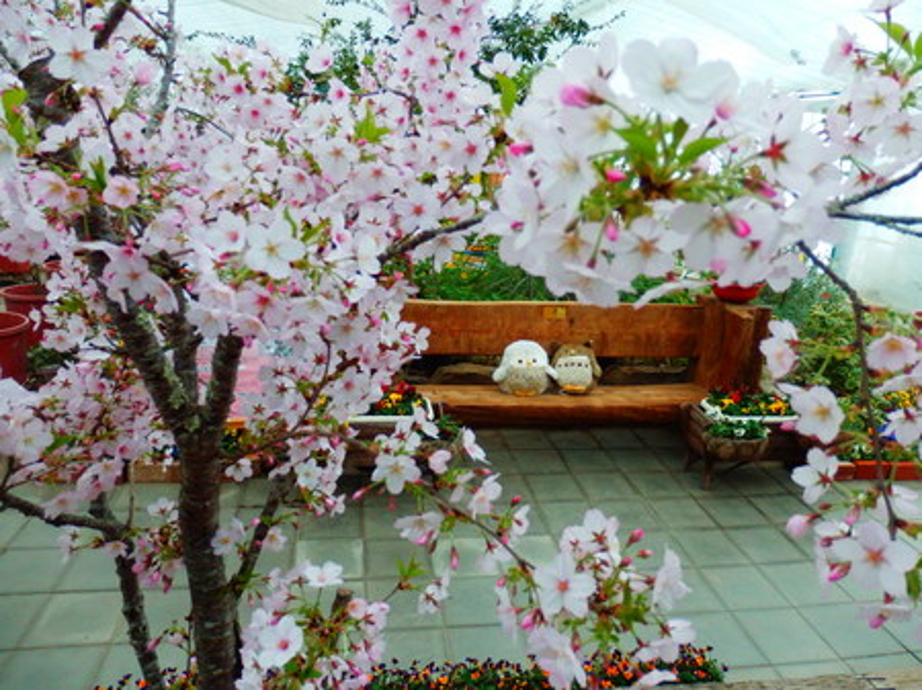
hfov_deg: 69.4
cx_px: 461
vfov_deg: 54.8
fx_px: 666
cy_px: 345
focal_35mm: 25
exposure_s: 1/30
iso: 400
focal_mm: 4.5
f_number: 3
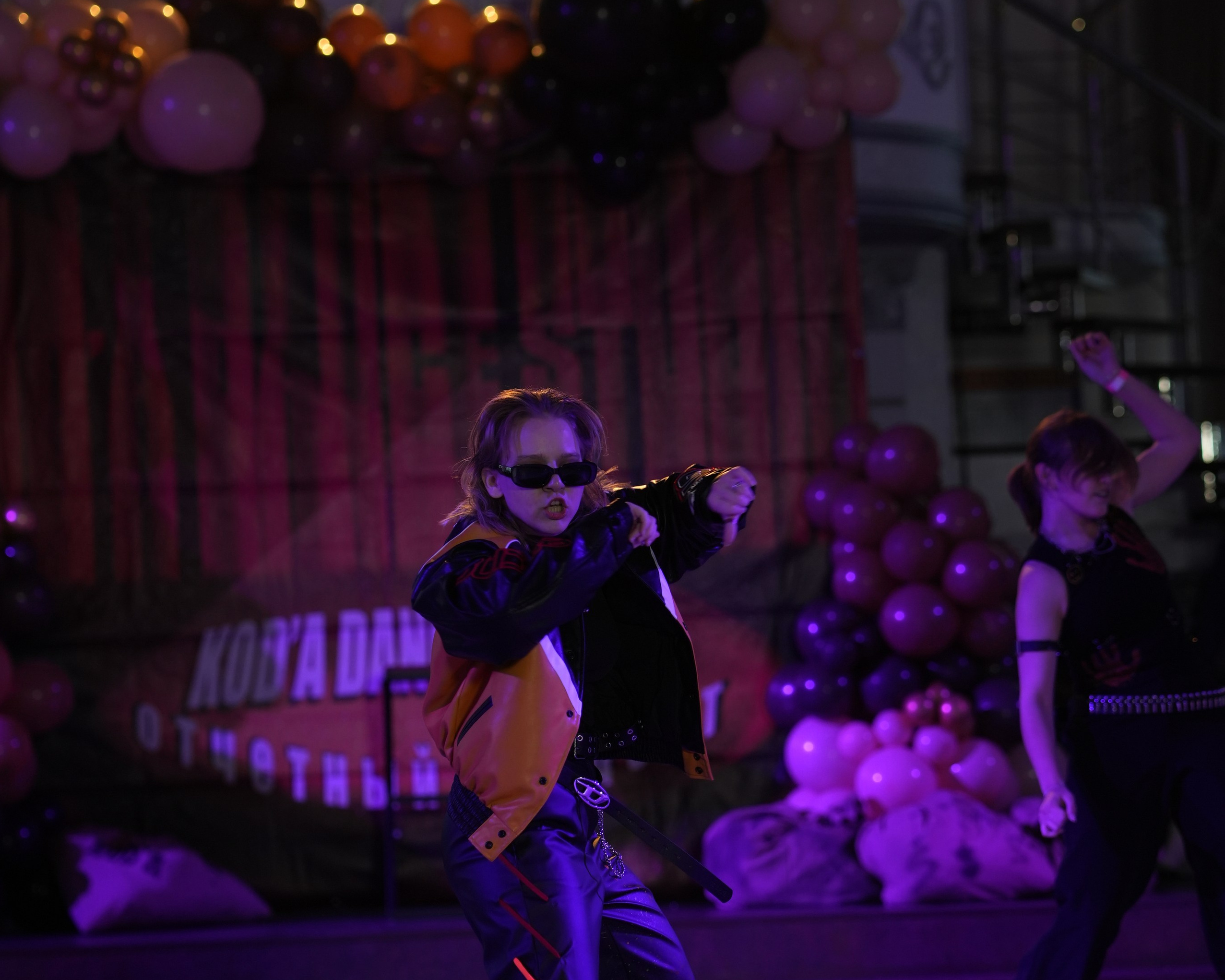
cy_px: 559
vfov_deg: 12.8
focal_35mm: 120
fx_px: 4350
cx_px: 612
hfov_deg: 16.0
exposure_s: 1/400
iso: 800
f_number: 2.2
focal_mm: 85
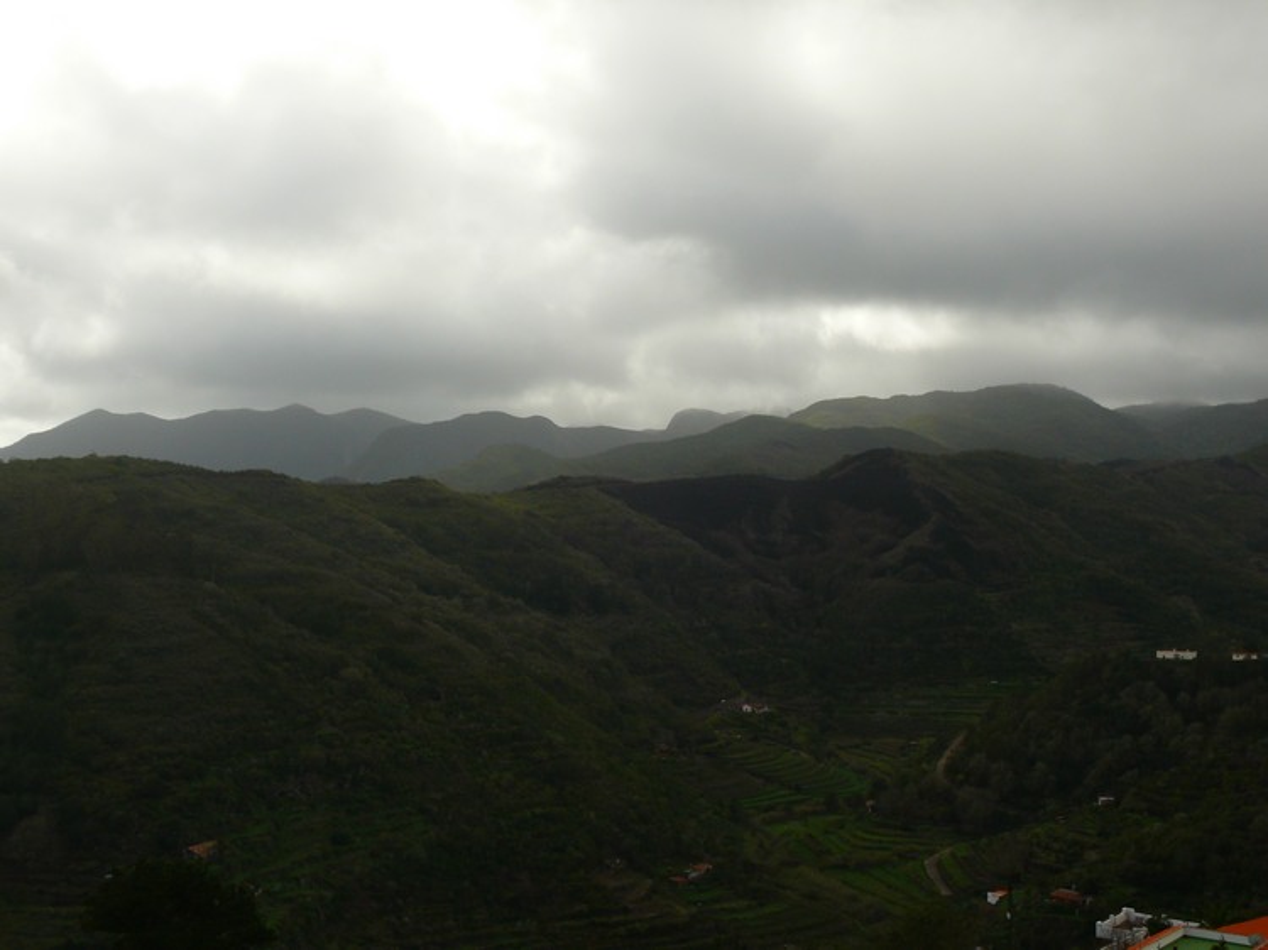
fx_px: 1794
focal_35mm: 49
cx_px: 634
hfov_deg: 38.9
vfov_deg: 29.7
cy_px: 475
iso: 100
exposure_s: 1/200
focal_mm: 10.4
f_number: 5
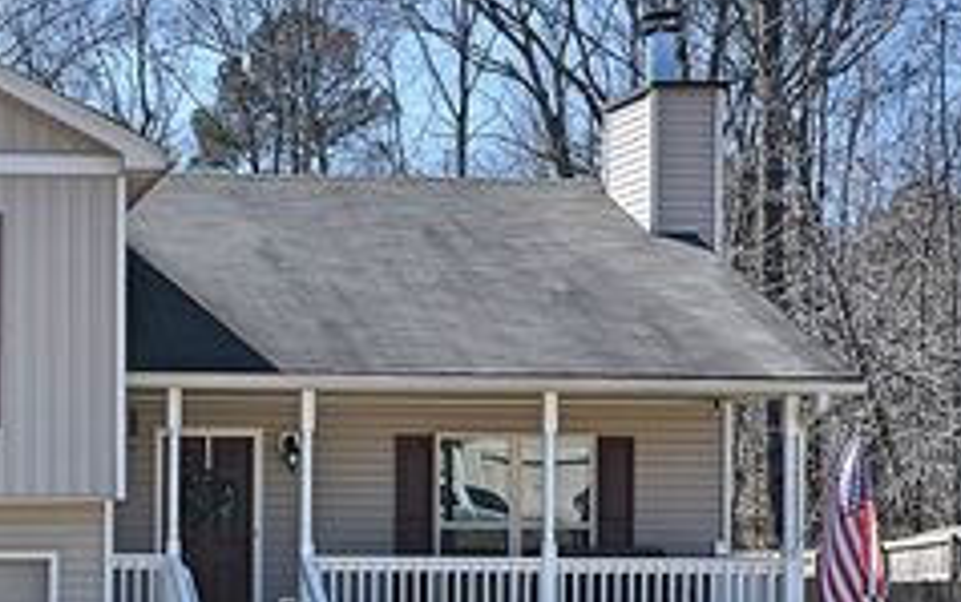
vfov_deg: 16.9
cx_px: -36
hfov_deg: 25.3
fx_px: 2018
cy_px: 442
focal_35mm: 77
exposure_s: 1/250
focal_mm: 24
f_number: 8
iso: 200
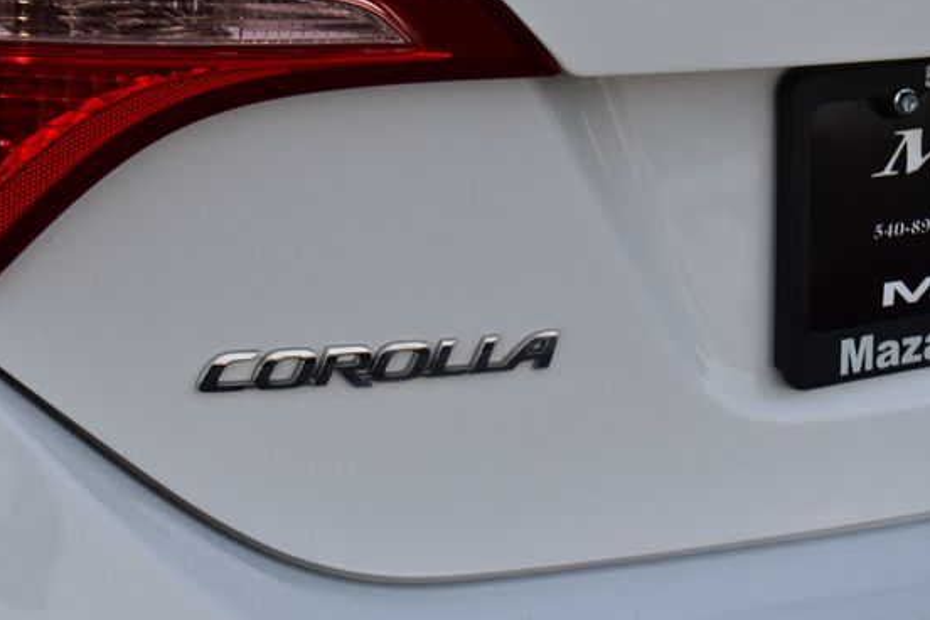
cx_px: 399
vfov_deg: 14.3
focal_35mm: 96
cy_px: 295
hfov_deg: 21.3
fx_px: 2469
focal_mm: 55
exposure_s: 1/30
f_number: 7.1
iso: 400
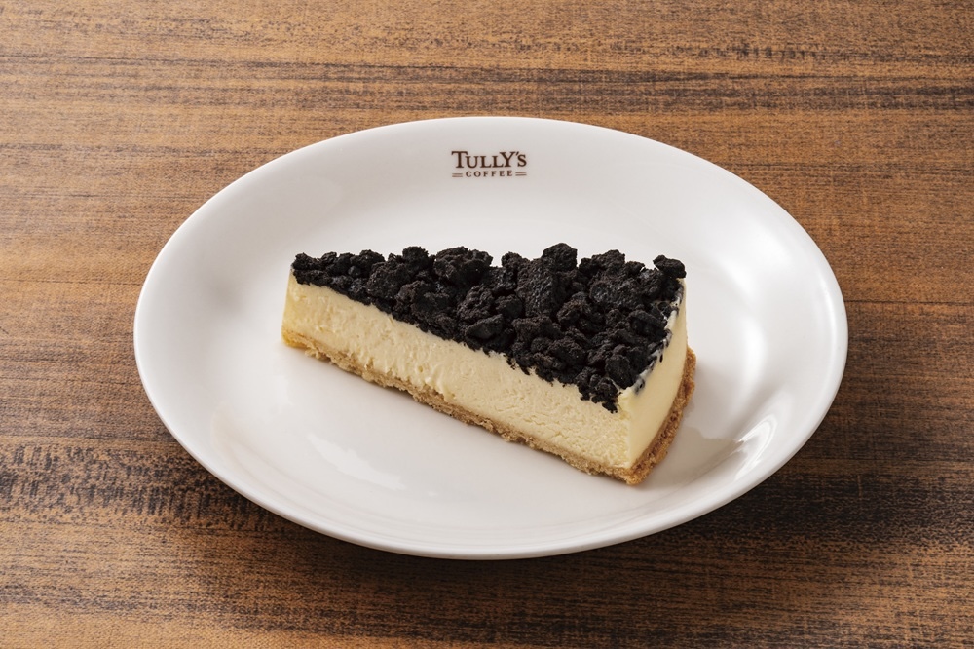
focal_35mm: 90
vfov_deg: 15.2
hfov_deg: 22.6
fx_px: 2434
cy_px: 324
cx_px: 487
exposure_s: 1/125
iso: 100
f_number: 20
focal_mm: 90
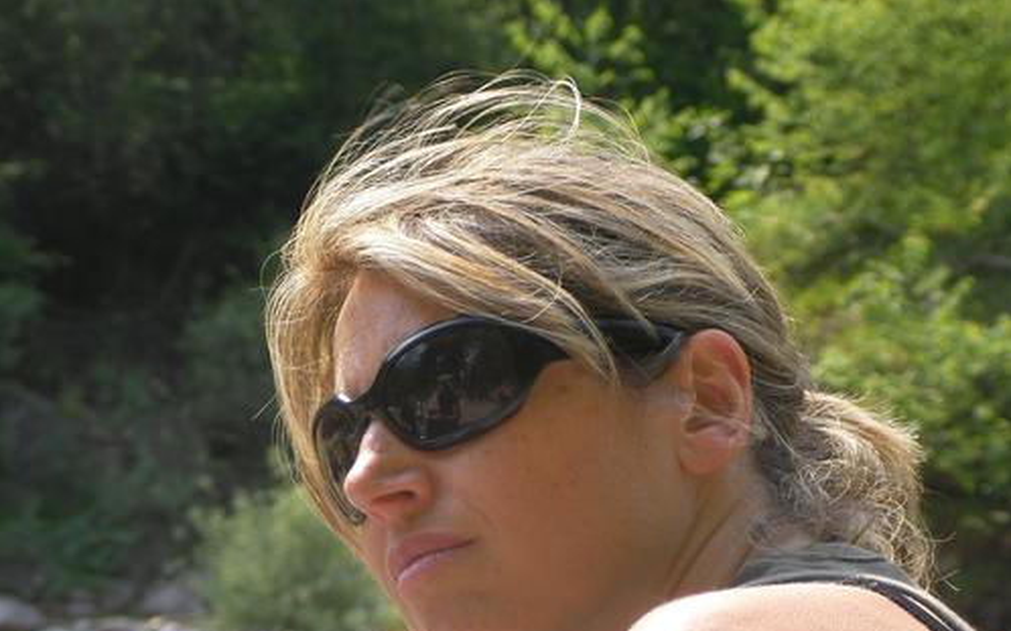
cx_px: 506
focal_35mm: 164
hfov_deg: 12.8
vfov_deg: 8.0
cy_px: 376
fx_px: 4518
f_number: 4.4
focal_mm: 25.5
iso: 50
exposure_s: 1/236
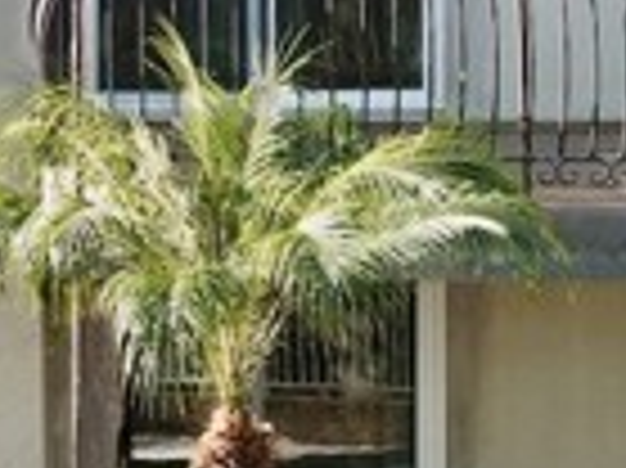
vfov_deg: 12.2
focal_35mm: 120
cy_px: -14
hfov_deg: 16.1
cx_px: -18
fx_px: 2168
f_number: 2.2
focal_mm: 4.73
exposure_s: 1/135
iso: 100
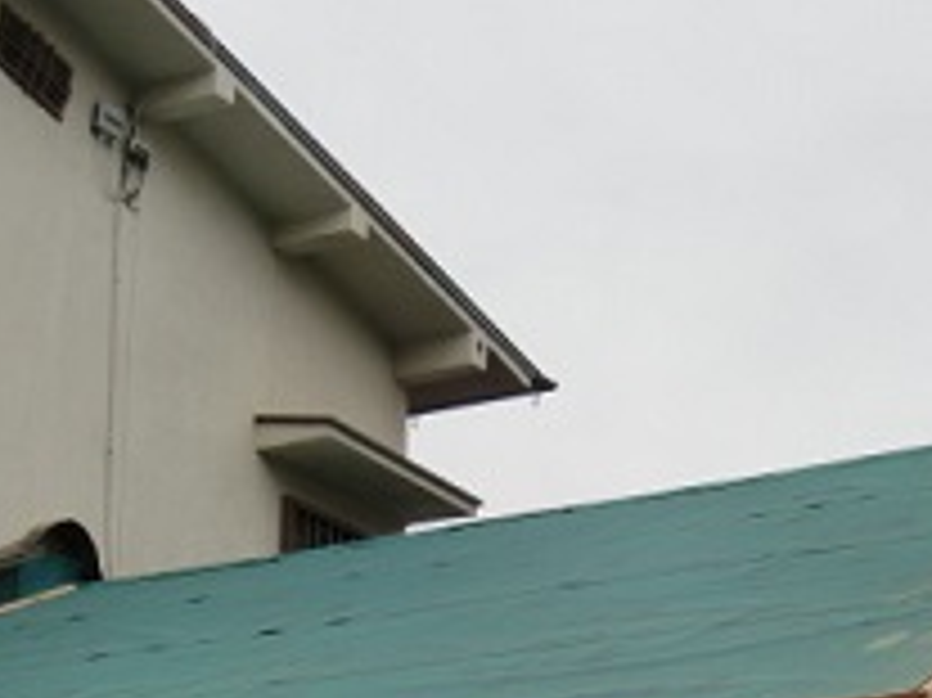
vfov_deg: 12.5
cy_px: 644
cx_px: 540
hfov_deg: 16.8
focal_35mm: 117
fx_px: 3148
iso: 64
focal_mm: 9.51
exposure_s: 1/80
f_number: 4.3
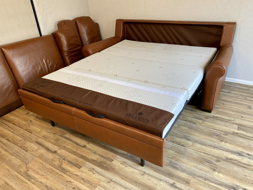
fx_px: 190
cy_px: 95
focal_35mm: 26
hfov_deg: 67.3
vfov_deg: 53.1
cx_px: 126
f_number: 1.8
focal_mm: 4.25
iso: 125
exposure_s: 1/120
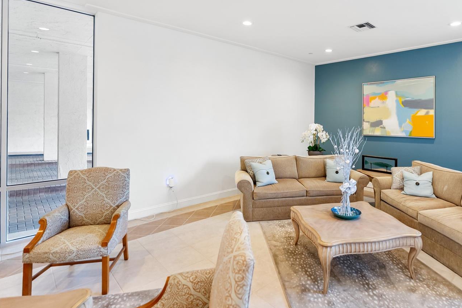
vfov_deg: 61.2
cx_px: 287
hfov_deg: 82.5
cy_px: 118
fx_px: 257
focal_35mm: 20
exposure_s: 1/125
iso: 640
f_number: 2.8
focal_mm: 16
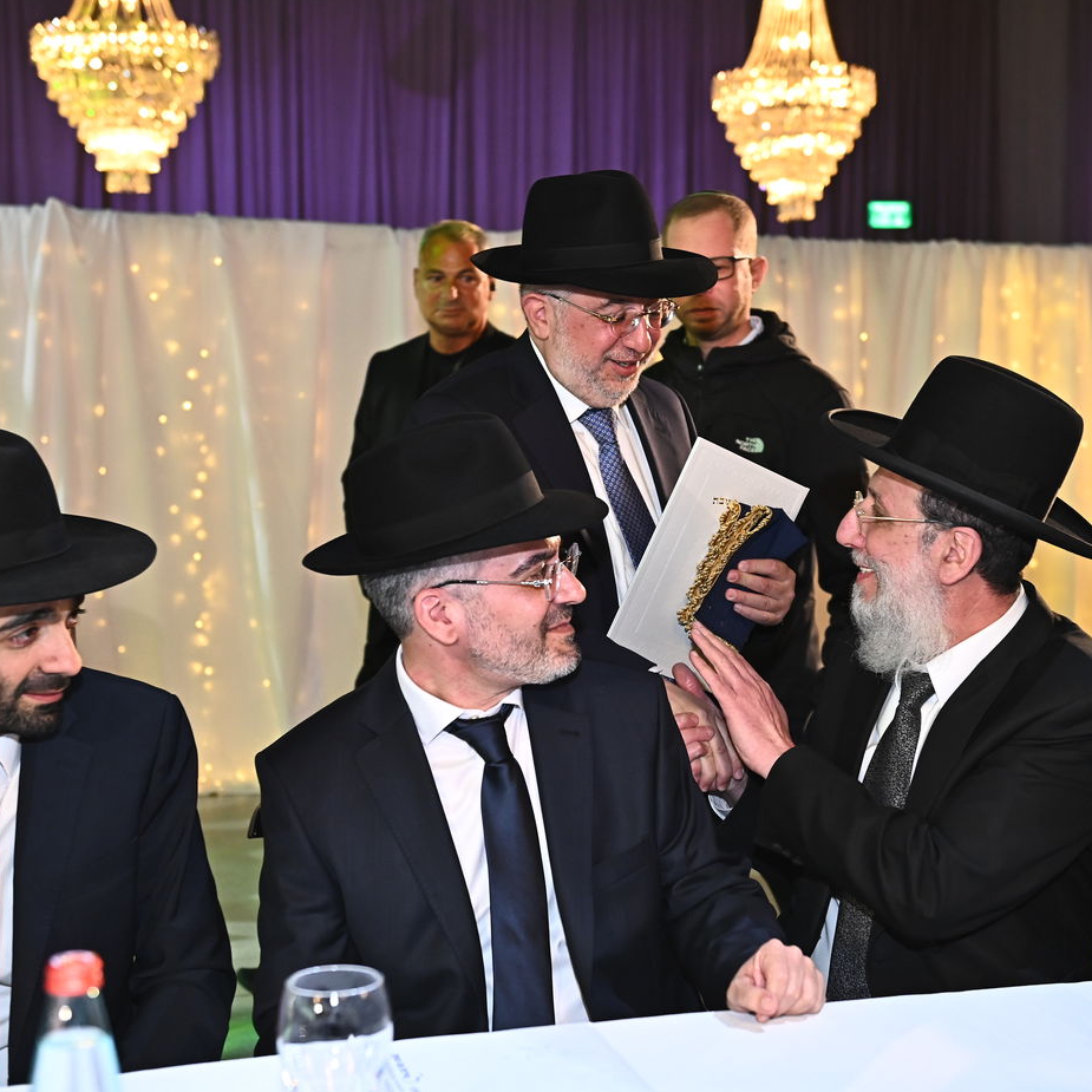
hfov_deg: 31.6
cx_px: 606
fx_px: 1927
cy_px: 545
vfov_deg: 31.6
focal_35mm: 54
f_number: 3.5
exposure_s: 1/200
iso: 2000
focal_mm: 42
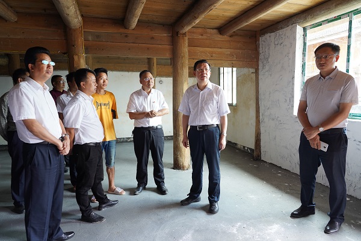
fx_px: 241
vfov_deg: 53.1
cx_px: 180
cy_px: 120
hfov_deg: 73.7
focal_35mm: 24
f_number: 8
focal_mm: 24
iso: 400
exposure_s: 1/8
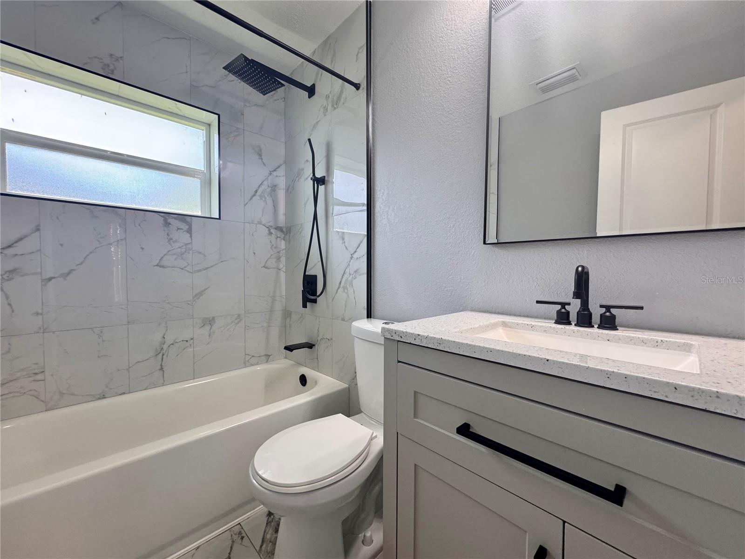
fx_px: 301
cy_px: 280
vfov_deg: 85.7
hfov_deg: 102.1
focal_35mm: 14
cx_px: 372
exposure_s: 1/120
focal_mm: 2.22
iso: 250
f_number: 2.2
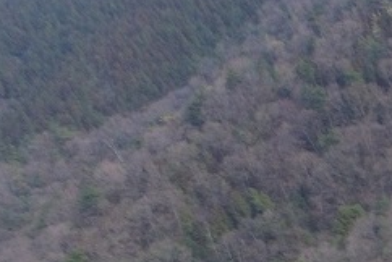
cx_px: 940
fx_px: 1123
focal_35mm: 103
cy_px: 605
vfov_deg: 11.3
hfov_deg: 13.9
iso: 100
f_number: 2.8
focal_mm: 3.61
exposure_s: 1/445
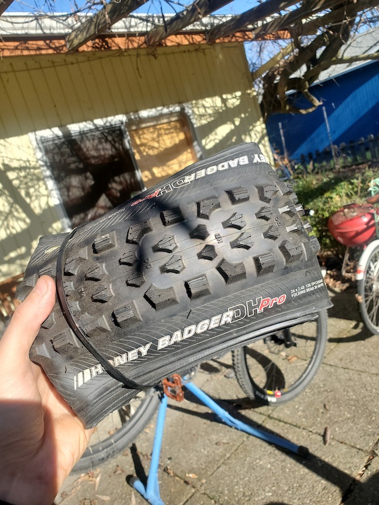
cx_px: 190
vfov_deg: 67.3
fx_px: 380
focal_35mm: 26
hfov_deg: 53.1
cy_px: 252
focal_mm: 4.3
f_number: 2.4
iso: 50
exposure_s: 1/800
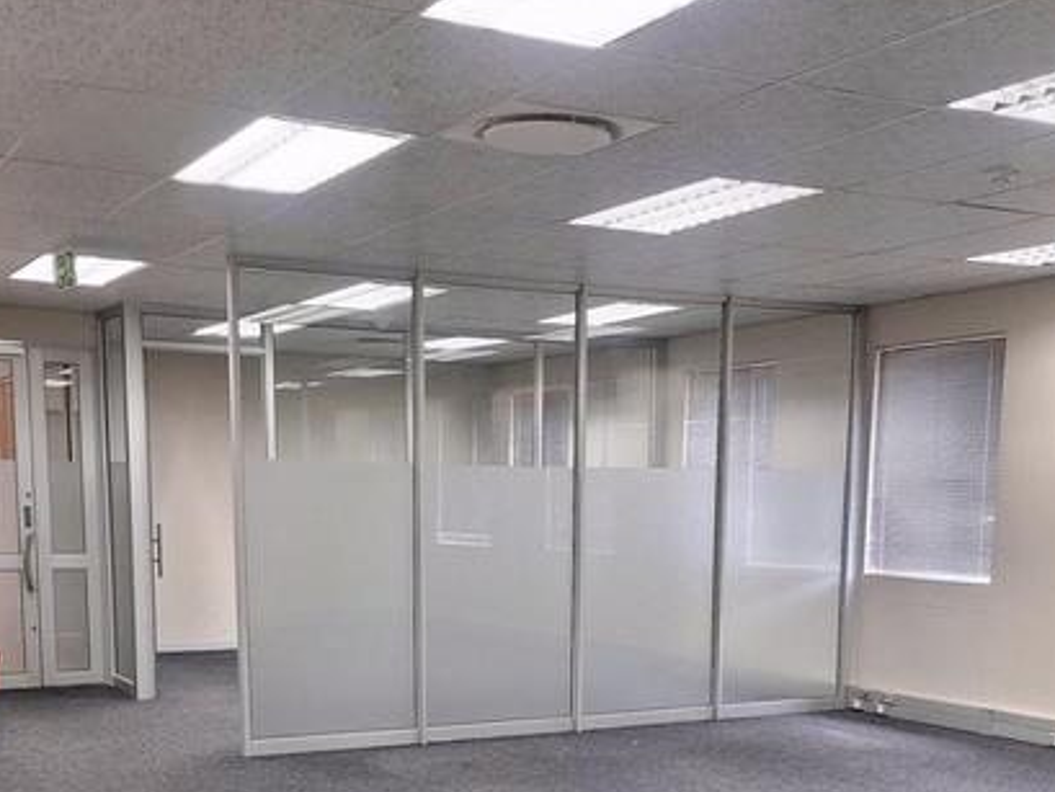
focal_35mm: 45
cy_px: 658
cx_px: 555
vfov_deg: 31.2
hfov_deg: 42.1
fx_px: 1372
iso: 64
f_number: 1.8
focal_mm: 5.54
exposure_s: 1/100
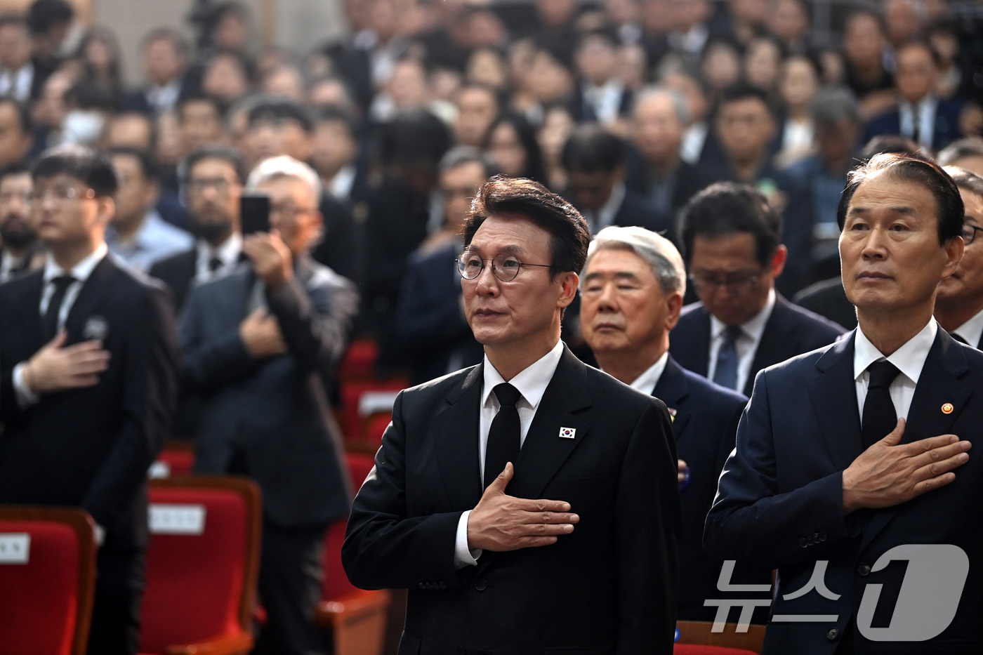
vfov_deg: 8.6
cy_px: 328
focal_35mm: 160
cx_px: 492
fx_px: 4368
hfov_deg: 12.8
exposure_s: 1/320
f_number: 3.2
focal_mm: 160
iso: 1600
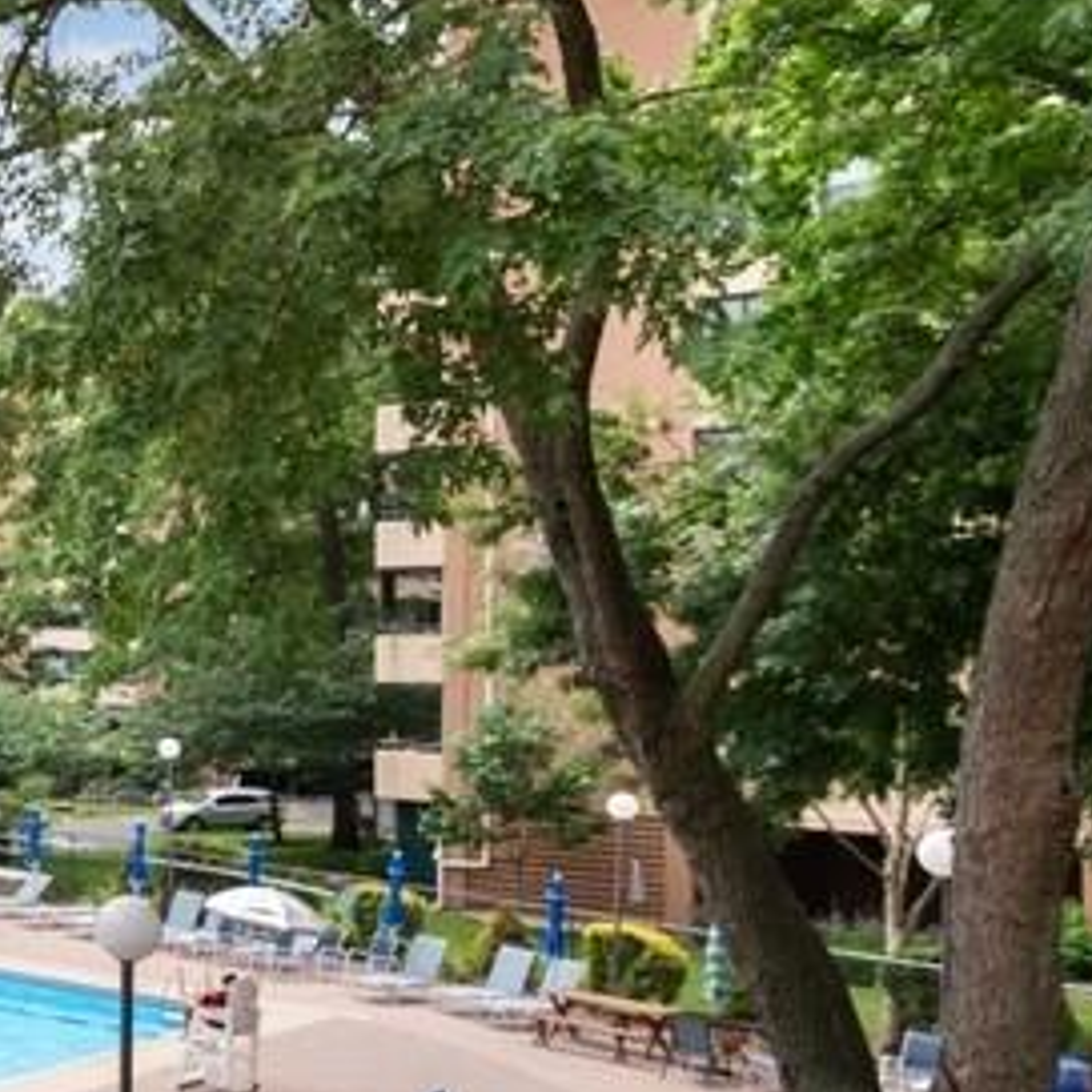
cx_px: -578
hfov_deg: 26.3
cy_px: 715
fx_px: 1606
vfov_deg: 37.2
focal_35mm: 45
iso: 400
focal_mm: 16
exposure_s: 1/640
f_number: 11
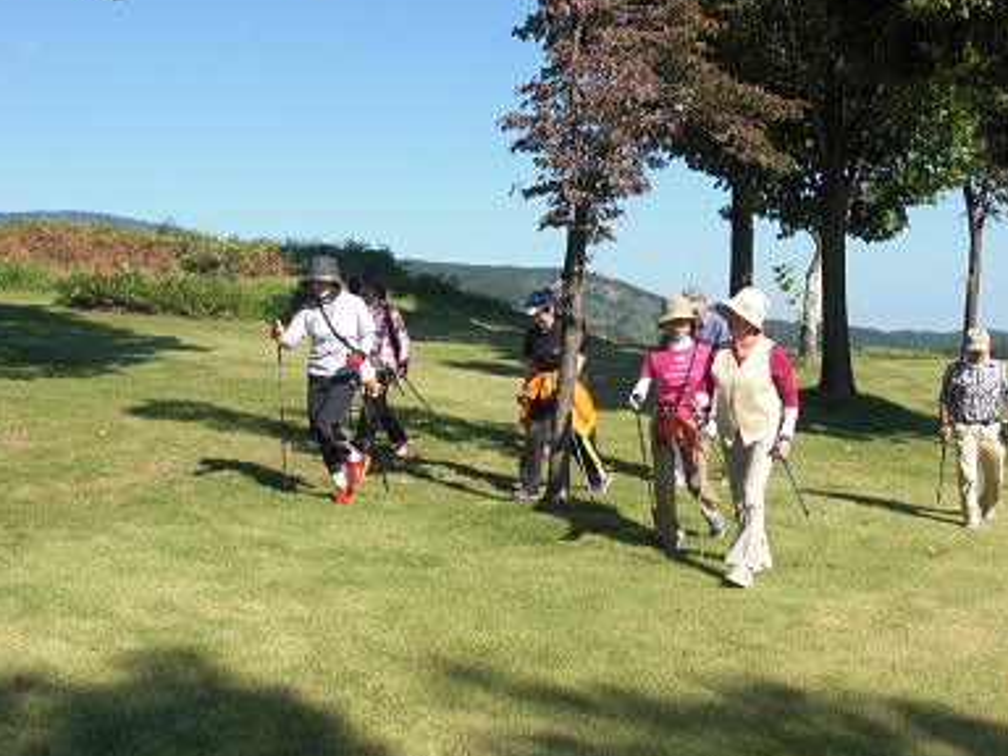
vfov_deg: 32.1
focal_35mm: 45
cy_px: 304
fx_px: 1310
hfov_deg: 41.8
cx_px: 617
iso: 50
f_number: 7.9
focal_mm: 6.3
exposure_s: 1/125
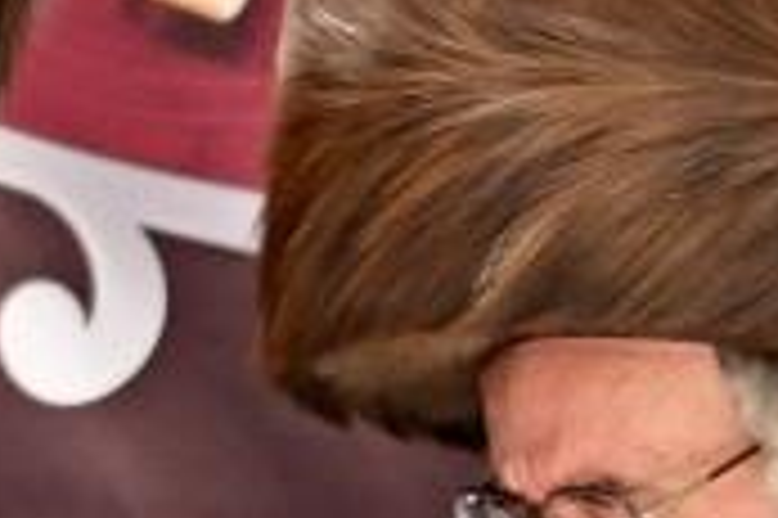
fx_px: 38409
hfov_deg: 1.2
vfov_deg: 0.8
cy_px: 432
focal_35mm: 1779
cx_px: 360
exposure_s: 1/400
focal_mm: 200
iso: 500
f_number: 2.8
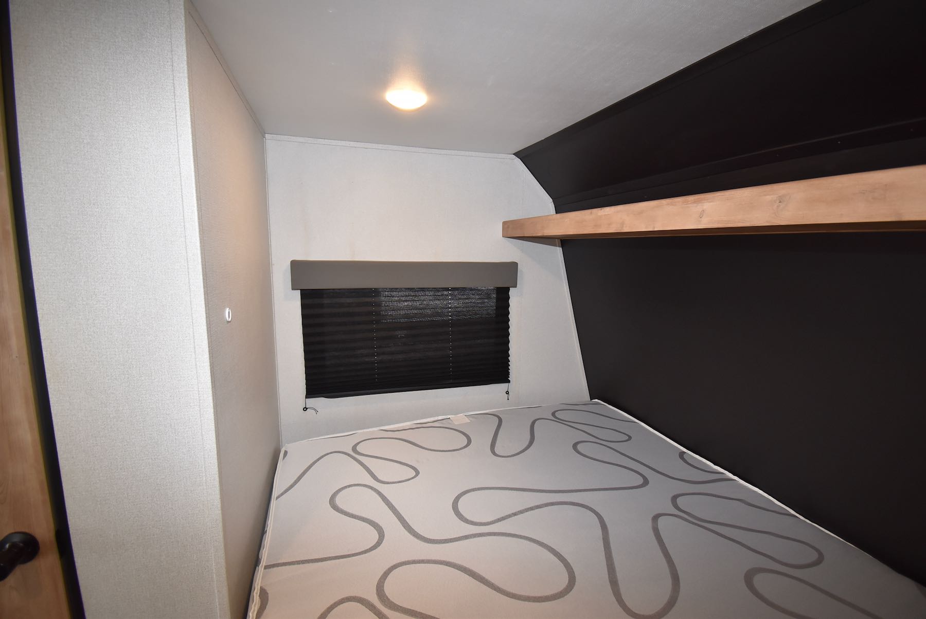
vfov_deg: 77.5
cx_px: 463
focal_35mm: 15
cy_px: 310
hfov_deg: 100.3
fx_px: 386
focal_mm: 10
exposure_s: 1/80
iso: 800
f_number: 4.5
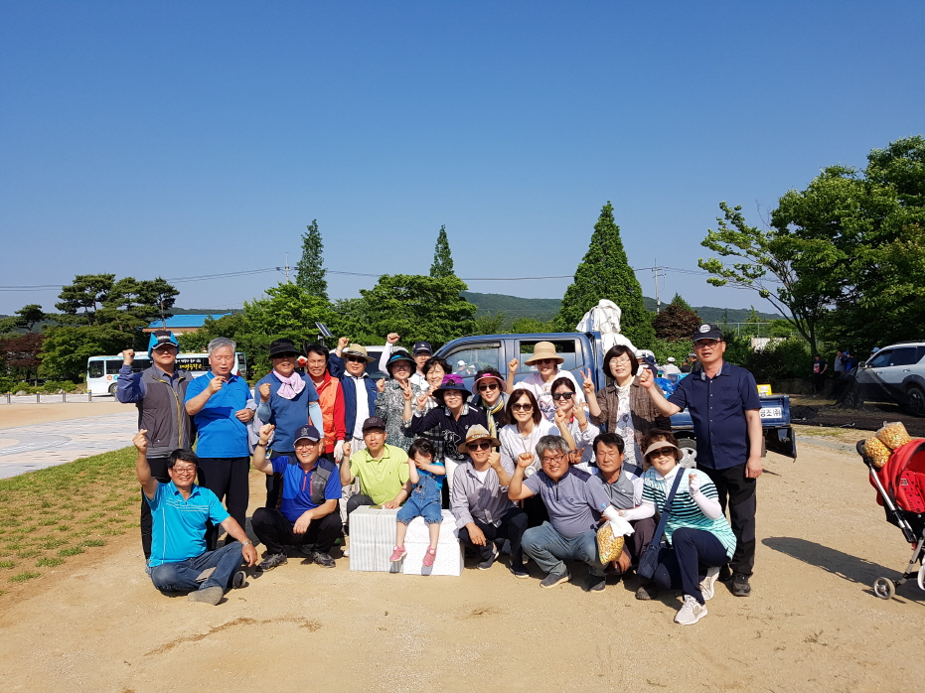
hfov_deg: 67.3
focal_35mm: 26
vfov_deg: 53.1
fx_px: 695
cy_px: 346
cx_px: 462
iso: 50
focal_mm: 4.2
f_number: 1.7
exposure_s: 1/3168
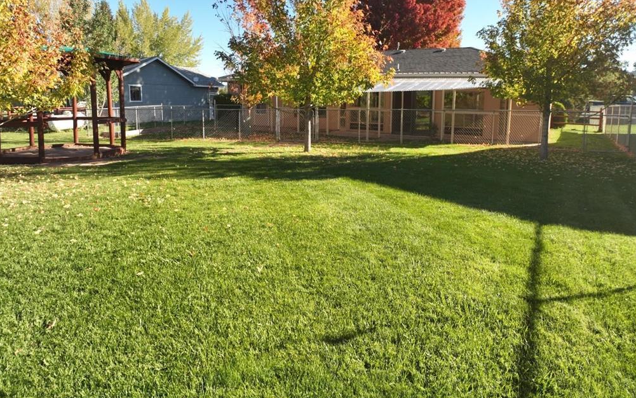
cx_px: 320
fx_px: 451
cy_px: 182
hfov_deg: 70.4
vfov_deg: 47.6
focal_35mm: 26
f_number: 2.8
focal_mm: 12.29
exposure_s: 1/120
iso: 100
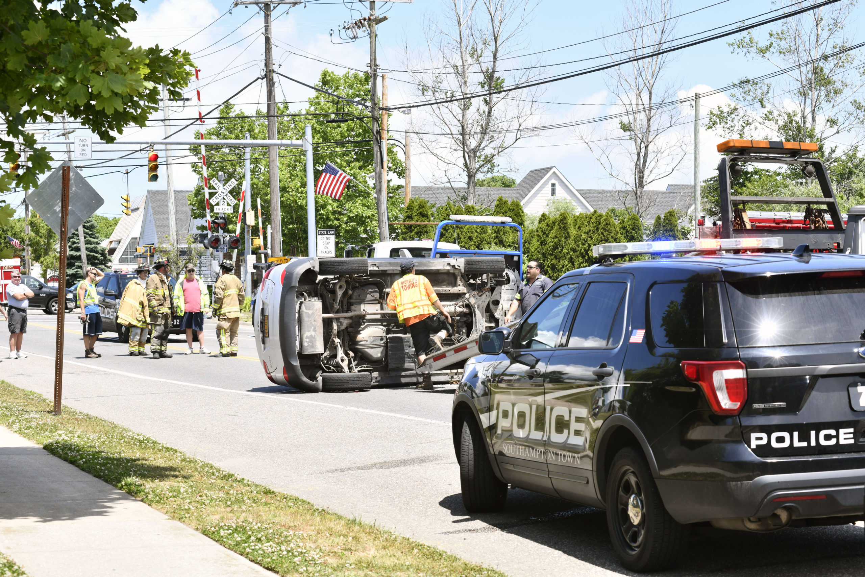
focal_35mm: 80
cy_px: 288
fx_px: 1922
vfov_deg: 17.1
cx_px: 432
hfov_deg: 25.4
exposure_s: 1/500
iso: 500
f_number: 11
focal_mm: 80
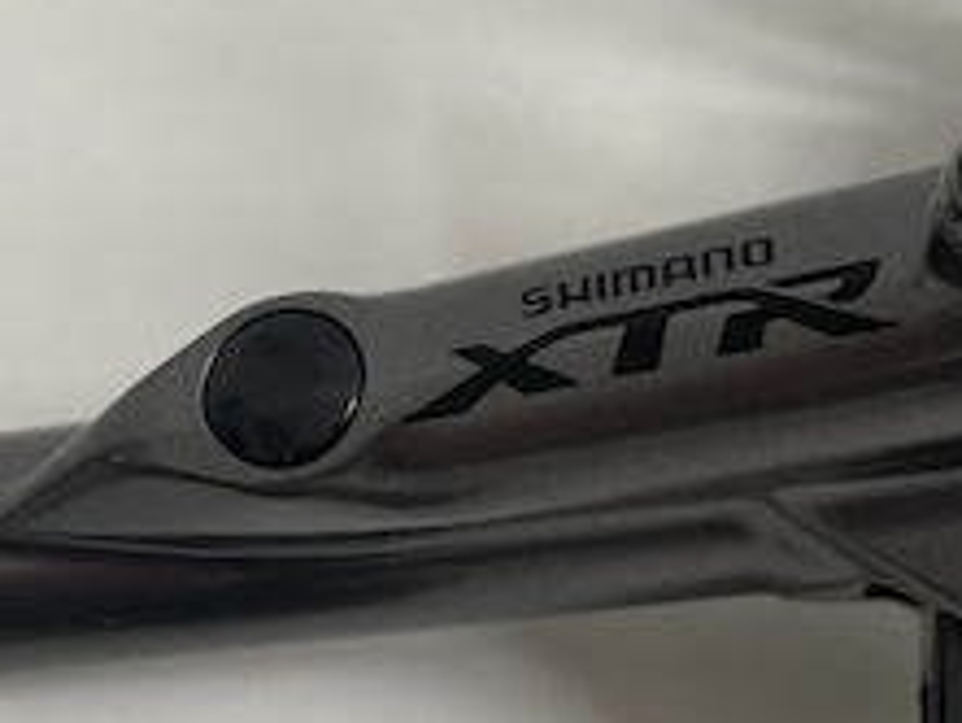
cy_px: 549
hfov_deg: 20.5
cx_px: 104
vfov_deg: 15.7
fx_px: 2614
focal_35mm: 94
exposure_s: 1/121
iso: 80
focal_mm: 4.2
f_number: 1.6
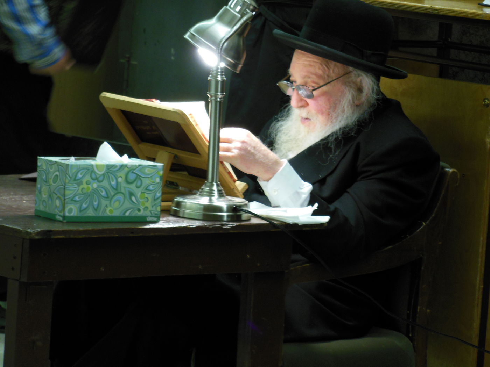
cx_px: 245
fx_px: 3610
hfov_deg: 7.8
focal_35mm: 255
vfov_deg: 5.8
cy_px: 184
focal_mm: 45.4
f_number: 5.9
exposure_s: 1/10
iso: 400
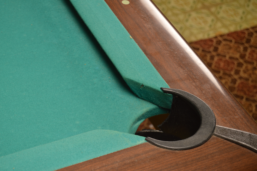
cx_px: 128
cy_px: 86
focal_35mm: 82
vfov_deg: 16.5
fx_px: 588
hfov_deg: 24.6
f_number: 5.6
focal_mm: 55
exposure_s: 1/160
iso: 100
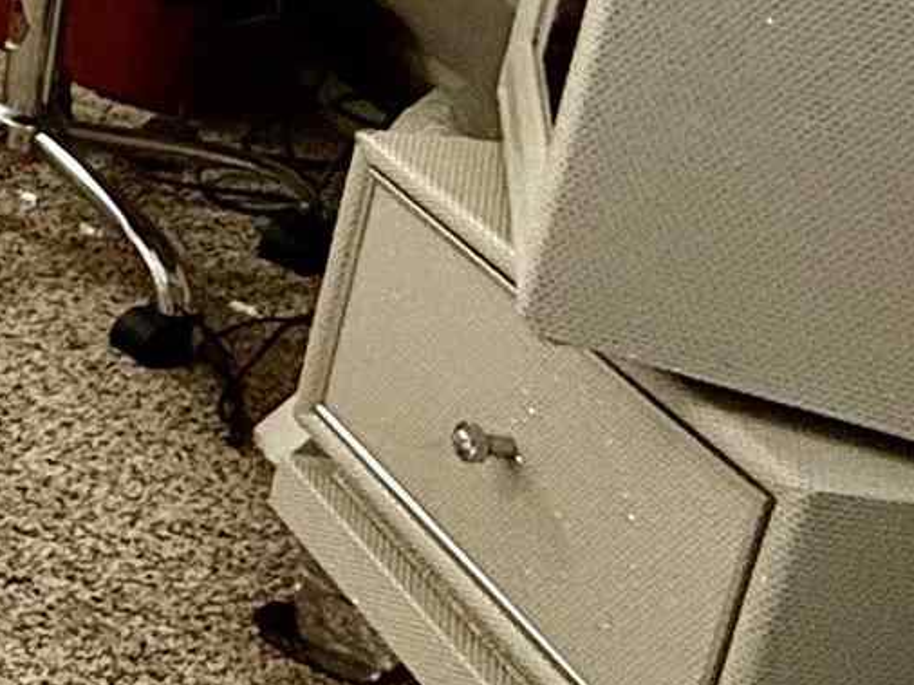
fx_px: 2243
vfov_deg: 15.9
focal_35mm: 85
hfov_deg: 14.1
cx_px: -1367
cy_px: -349
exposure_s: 1/120
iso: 80
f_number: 2.2
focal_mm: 2.22
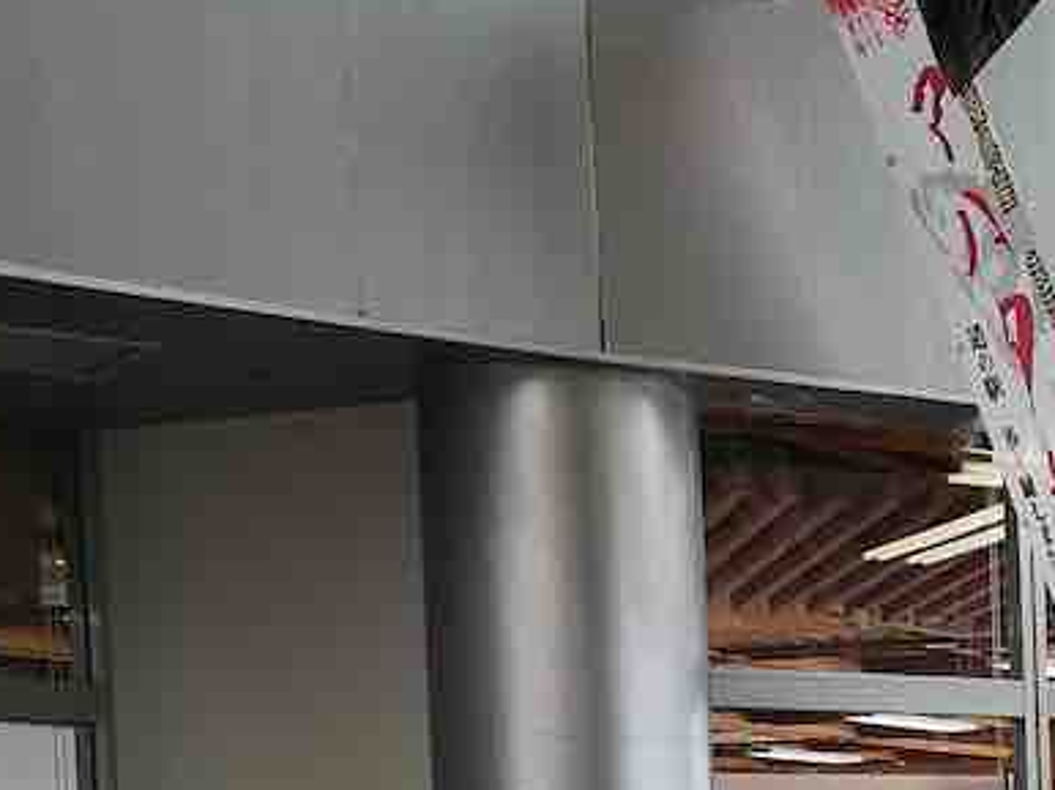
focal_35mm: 84
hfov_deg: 20.4
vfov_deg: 16.5
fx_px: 2558
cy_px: 1069
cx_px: 1517
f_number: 1.8
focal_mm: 3.95
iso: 50
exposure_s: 1/130
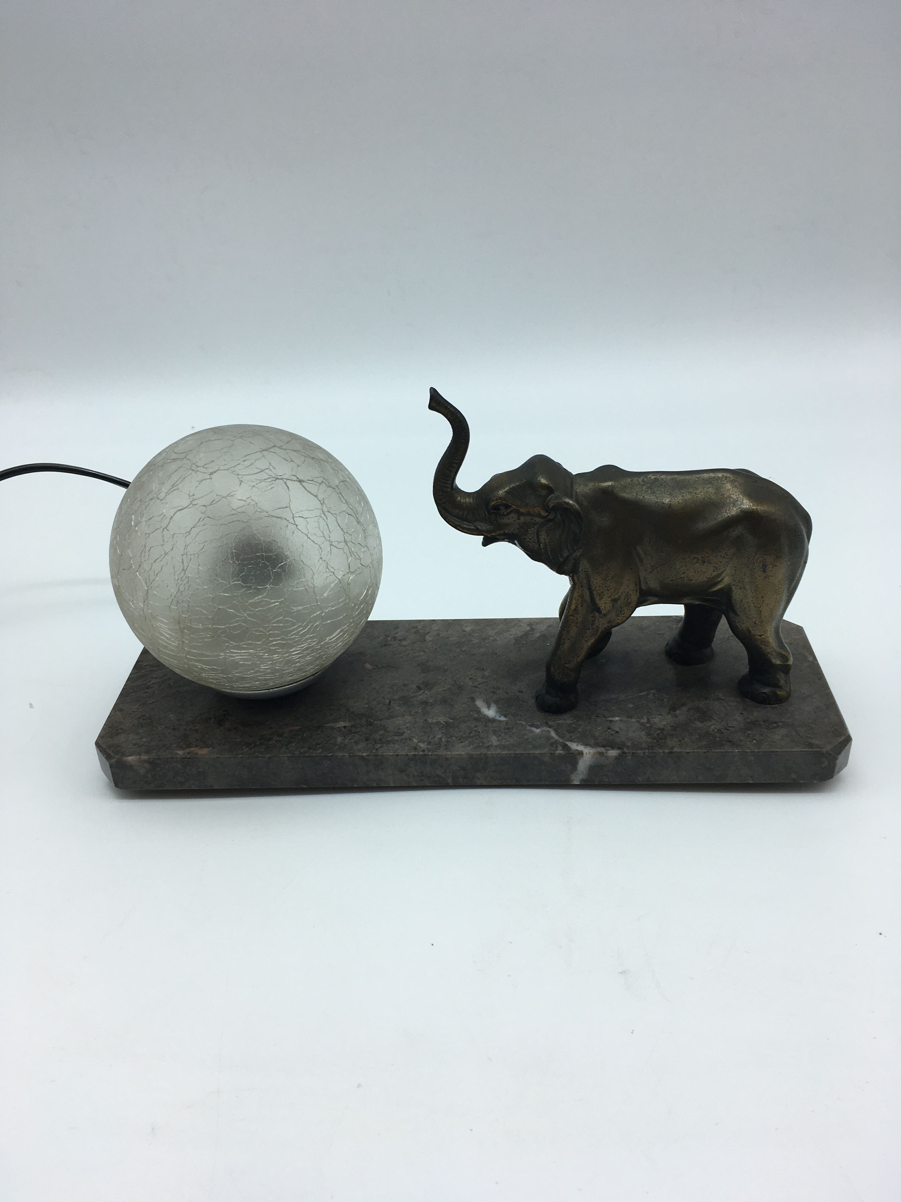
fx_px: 1006
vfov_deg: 61.7
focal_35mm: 29
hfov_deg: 48.2
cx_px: 450
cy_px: 601
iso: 25
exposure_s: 1/256
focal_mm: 4.15
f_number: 2.2
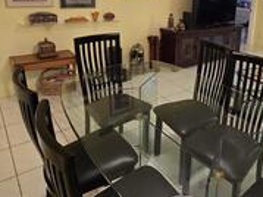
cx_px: 197
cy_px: 46
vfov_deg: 46.2
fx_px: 220
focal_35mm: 29
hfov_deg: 58.5
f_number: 2.2
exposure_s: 1/60
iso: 200
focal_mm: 2.2
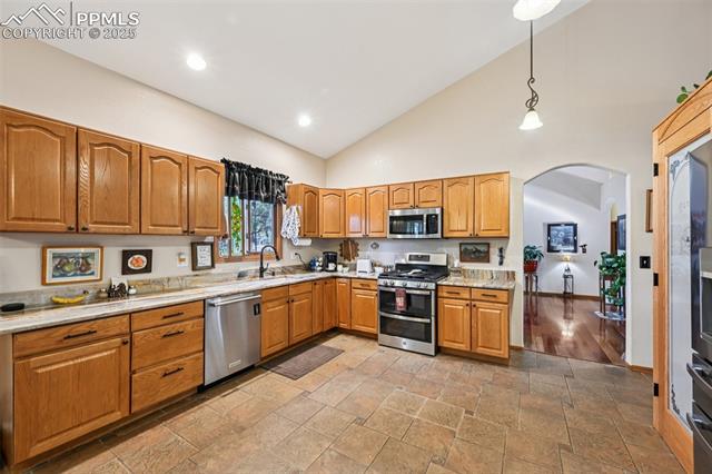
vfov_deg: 81.1
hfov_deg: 104.3
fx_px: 277
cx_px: 356
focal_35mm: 14
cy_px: 237
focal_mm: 14
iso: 400
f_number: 8
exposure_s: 1/13
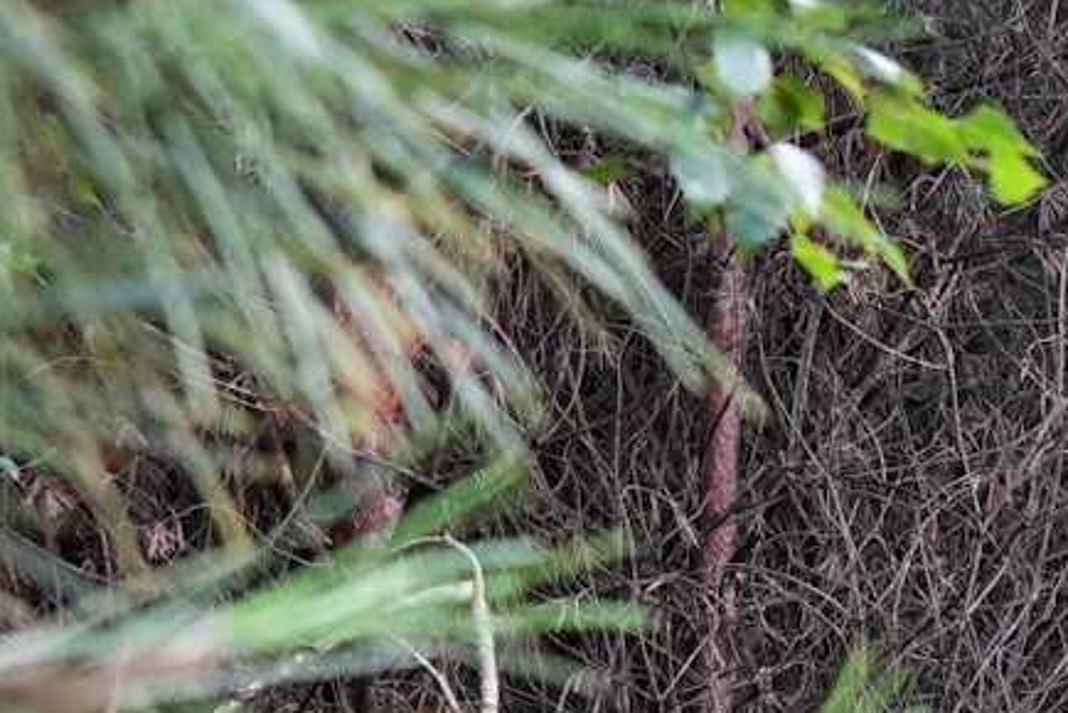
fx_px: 5254
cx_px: 2321
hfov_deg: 10.4
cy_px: 1298
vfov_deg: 7.5
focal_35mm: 177
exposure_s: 1/160
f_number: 6.3
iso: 1000
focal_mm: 40
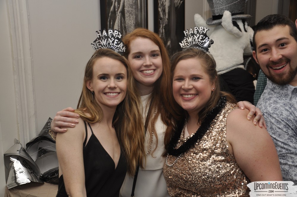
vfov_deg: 28.0
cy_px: 98
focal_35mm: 48
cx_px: 148
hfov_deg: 41.2
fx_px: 395
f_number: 5
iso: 400
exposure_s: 1/60
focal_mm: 32
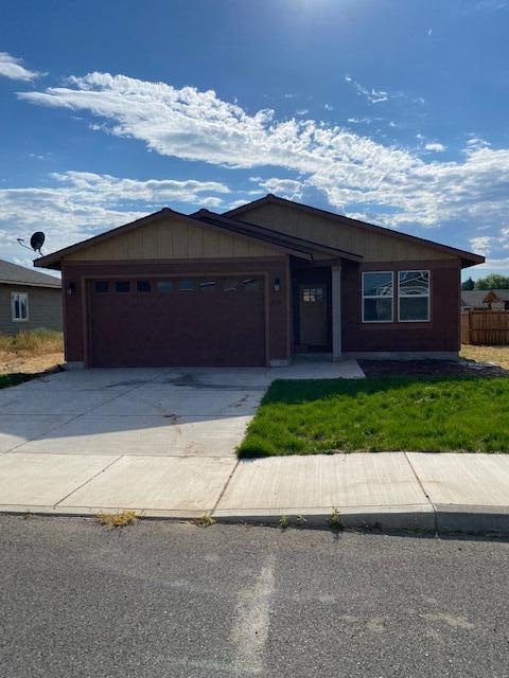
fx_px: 510
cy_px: 339
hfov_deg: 53.1
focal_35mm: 26
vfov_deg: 67.3
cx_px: 254
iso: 32
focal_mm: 4.25
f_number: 1.8
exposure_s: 1/7692
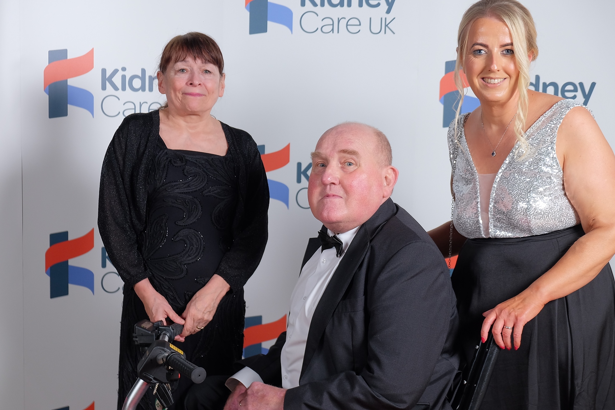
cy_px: 205
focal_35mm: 58
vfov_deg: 23.4
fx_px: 991
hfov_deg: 34.5
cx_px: 316
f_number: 3.6
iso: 400
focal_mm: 37.4
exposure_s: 1/180
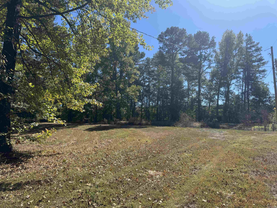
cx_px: 138
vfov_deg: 56.8
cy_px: 104
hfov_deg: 71.6
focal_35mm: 24
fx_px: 192
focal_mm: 6.76
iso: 80
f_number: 1.78
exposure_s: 1/2959
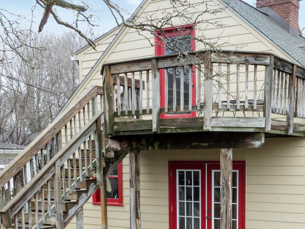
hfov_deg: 33.4
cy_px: 225
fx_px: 502
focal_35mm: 57
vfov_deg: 24.5
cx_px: 214
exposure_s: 1/30
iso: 100
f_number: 7.1
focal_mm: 12.29
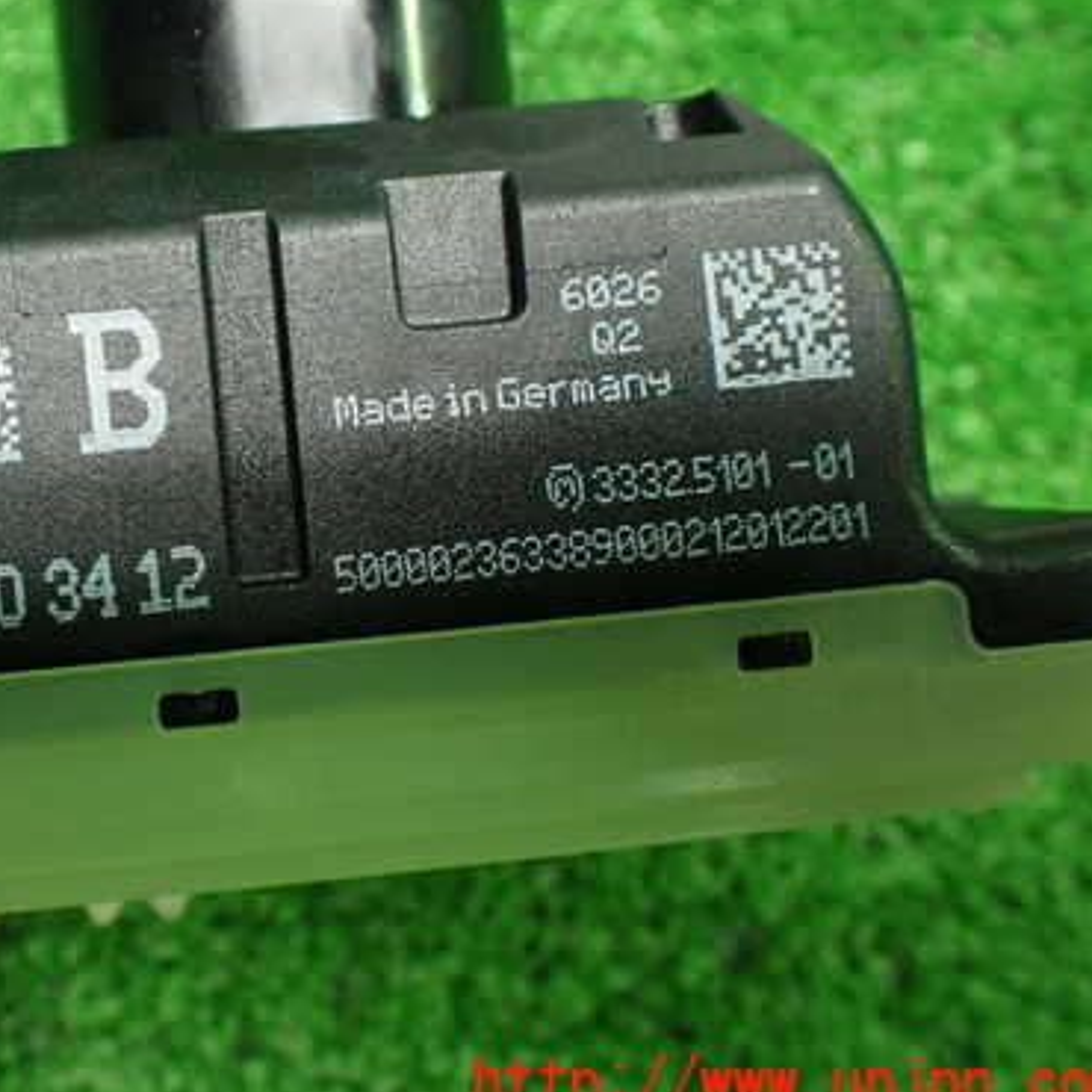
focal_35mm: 43
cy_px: 457
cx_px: 254
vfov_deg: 39.1
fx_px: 1535
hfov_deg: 38.0
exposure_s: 1/80
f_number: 2.3
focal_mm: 5.4
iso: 800
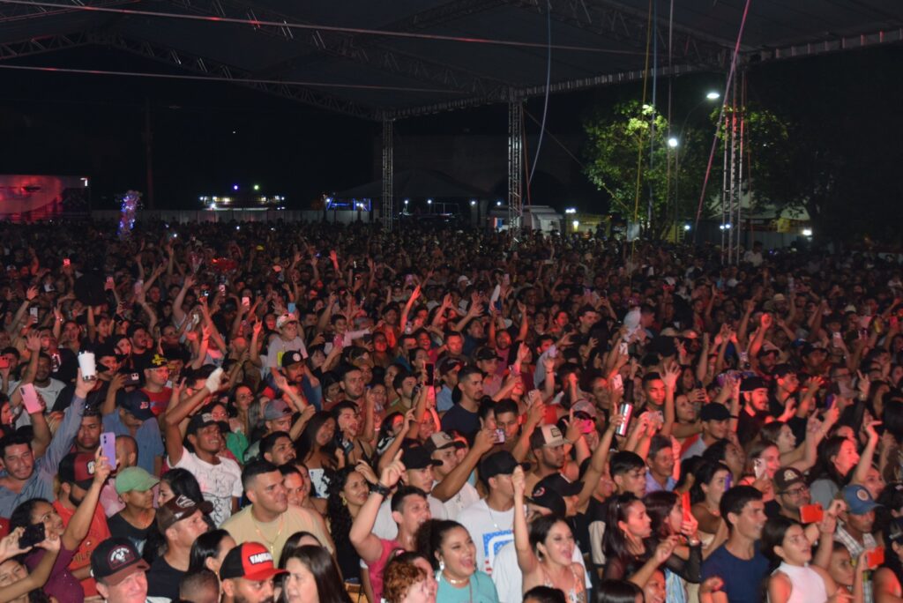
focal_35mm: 44
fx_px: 1092
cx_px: 452
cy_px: 302
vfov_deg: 30.9
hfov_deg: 44.9
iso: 800
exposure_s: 1/80
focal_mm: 29
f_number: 4.5
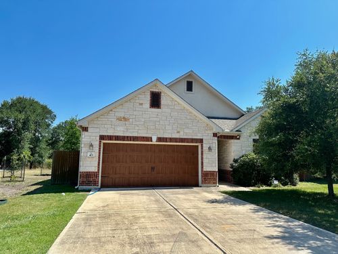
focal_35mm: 24
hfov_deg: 71.6
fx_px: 234
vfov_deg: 56.8
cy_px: 127
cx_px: 169
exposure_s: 1/5525
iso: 80
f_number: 1.78
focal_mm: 6.86
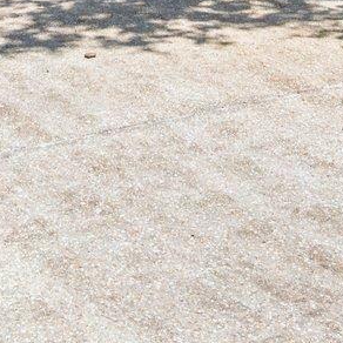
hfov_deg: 14.3
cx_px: 143
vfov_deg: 11.9
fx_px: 1367
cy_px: -453
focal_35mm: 122
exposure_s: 1/250
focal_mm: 20.5
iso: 200
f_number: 10
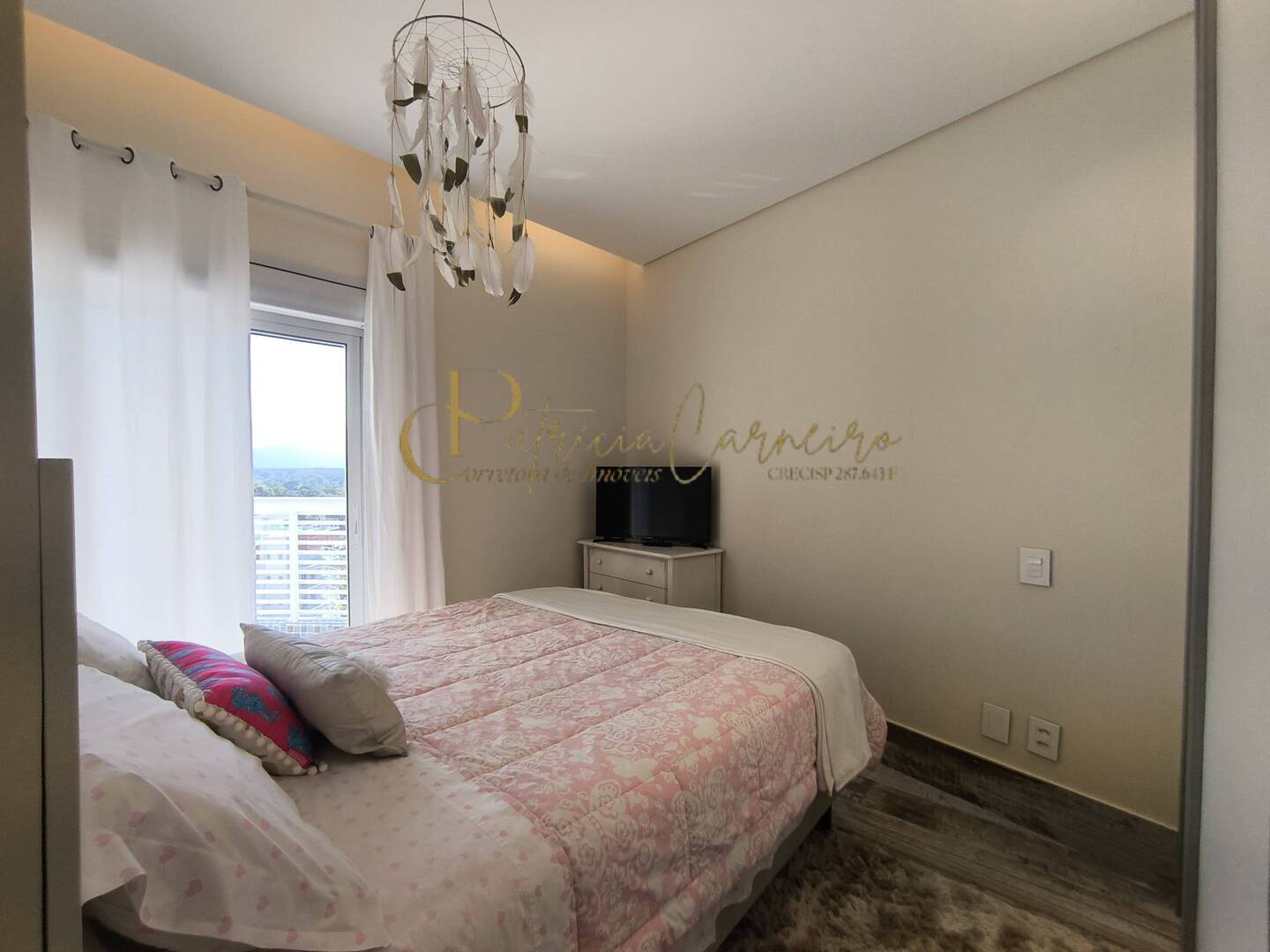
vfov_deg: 78.1
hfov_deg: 94.5
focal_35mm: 16
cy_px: 476
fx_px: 587
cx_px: 635
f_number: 2.2
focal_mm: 1.65
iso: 50
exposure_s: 1/280
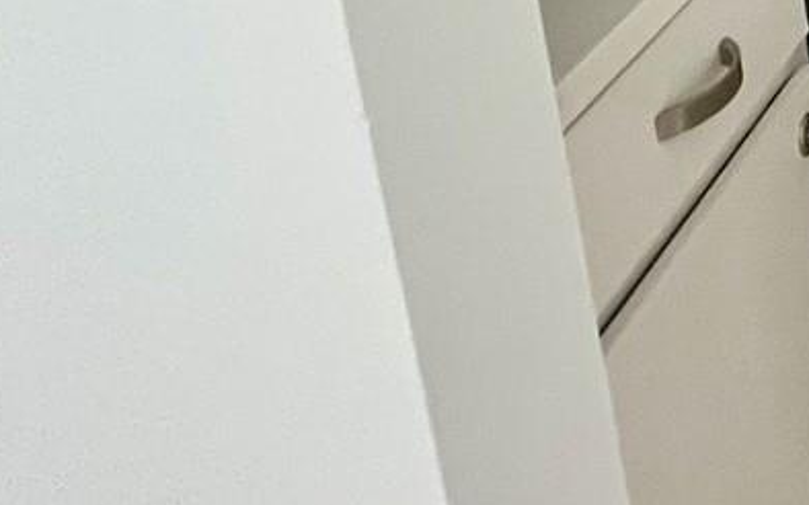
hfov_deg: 20.8
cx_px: 1530
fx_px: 1234
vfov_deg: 18.5
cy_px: -382
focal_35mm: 56
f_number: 1.8
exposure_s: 1/60
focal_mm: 1.57
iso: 400
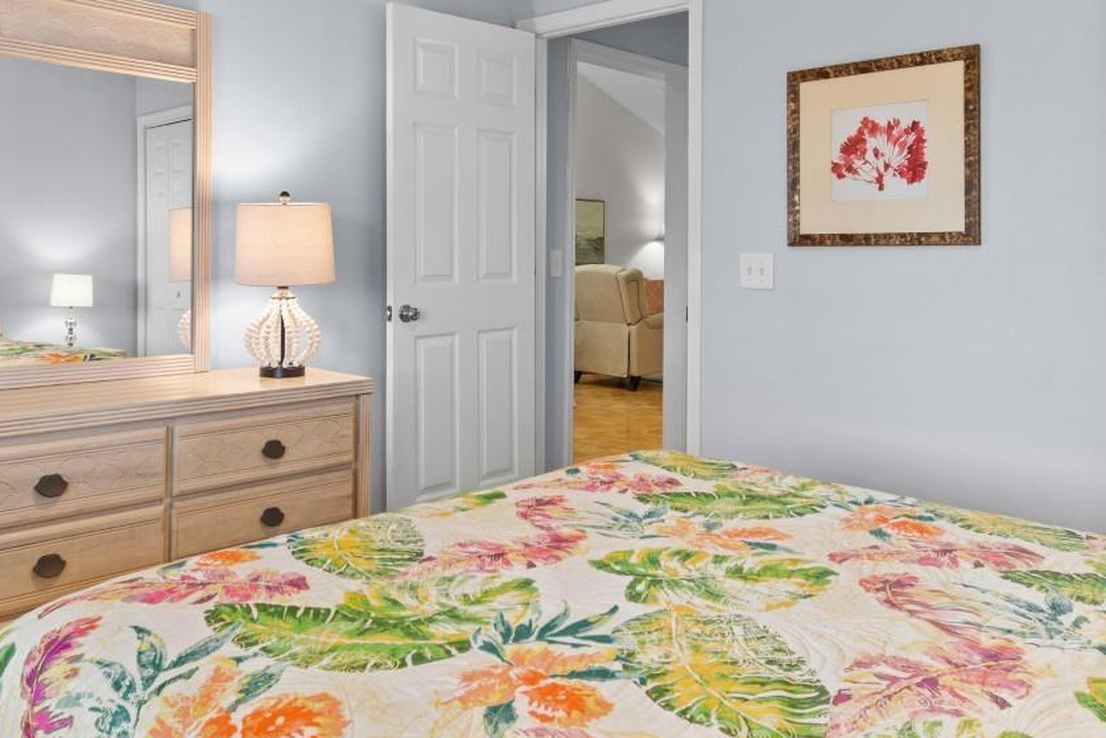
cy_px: 227
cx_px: 443
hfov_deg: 63.1
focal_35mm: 29
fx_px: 891
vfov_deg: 44.1
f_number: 4.5
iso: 100
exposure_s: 1/5
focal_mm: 10
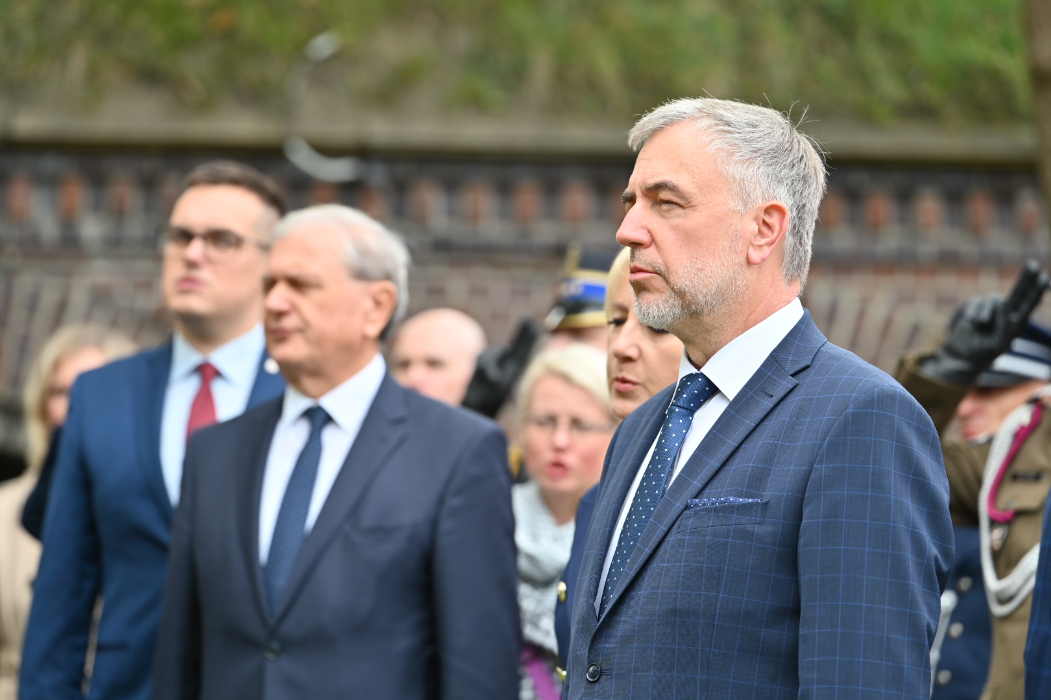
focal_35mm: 180
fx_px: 5255
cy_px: 350
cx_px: 526
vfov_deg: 7.6
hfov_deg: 11.4
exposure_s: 1/125
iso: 100
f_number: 4.5
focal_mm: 180
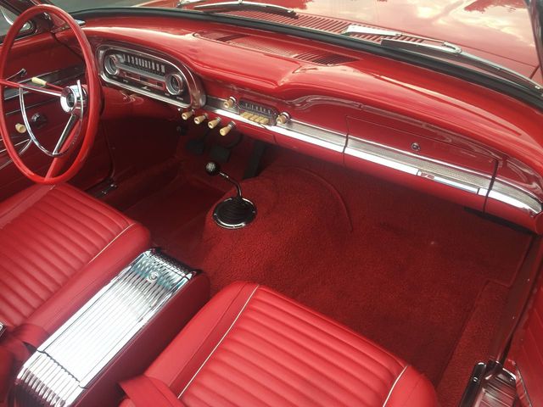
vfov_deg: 48.2
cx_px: 272
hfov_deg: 61.7
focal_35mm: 29
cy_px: 204
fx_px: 455
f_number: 2.2
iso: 32
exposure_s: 1/123
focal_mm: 4.15
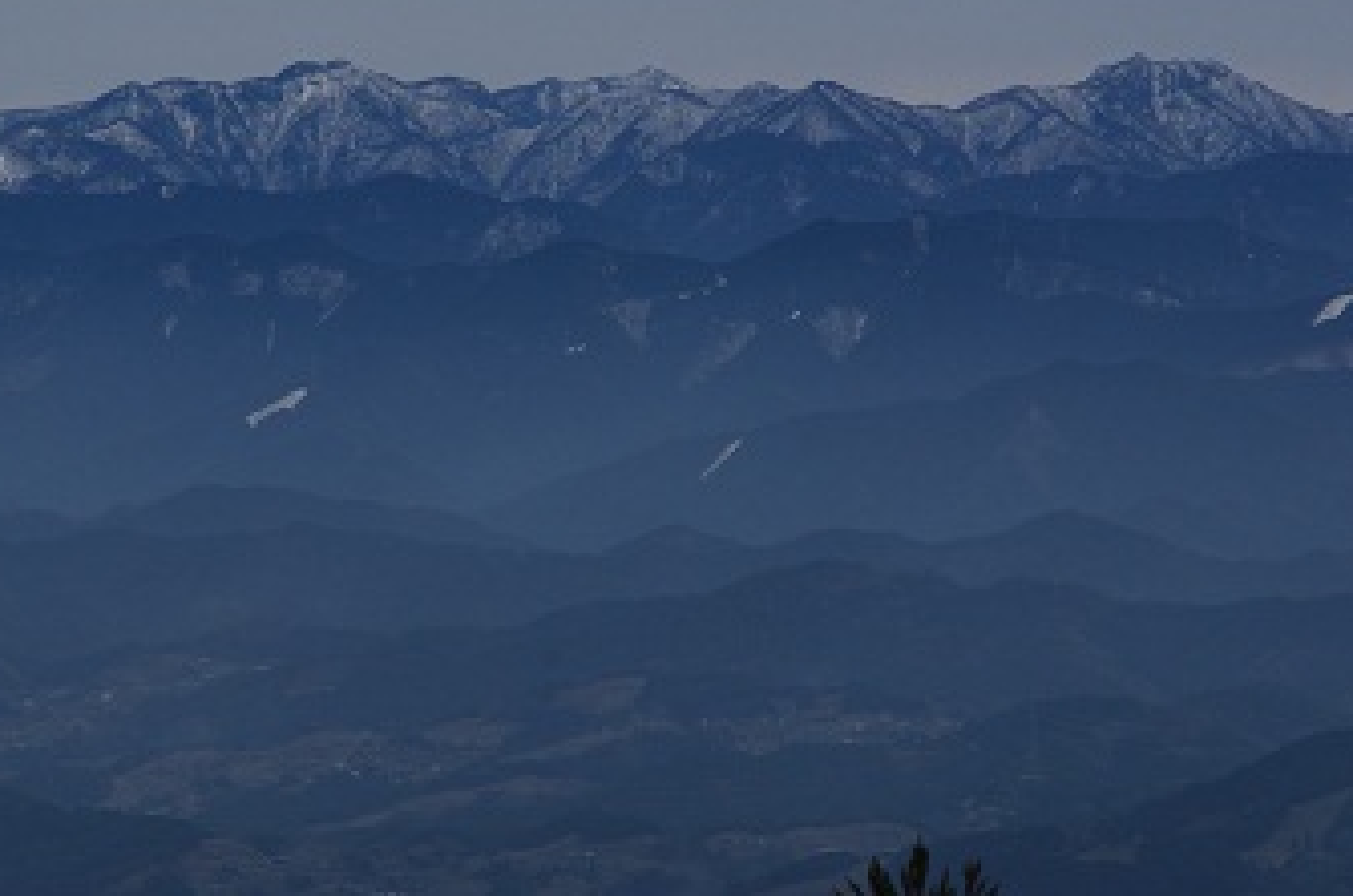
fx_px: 10191
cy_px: 351
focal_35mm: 272
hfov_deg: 7.6
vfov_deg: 5.0
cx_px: 606
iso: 100
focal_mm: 135
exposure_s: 1/320
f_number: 11
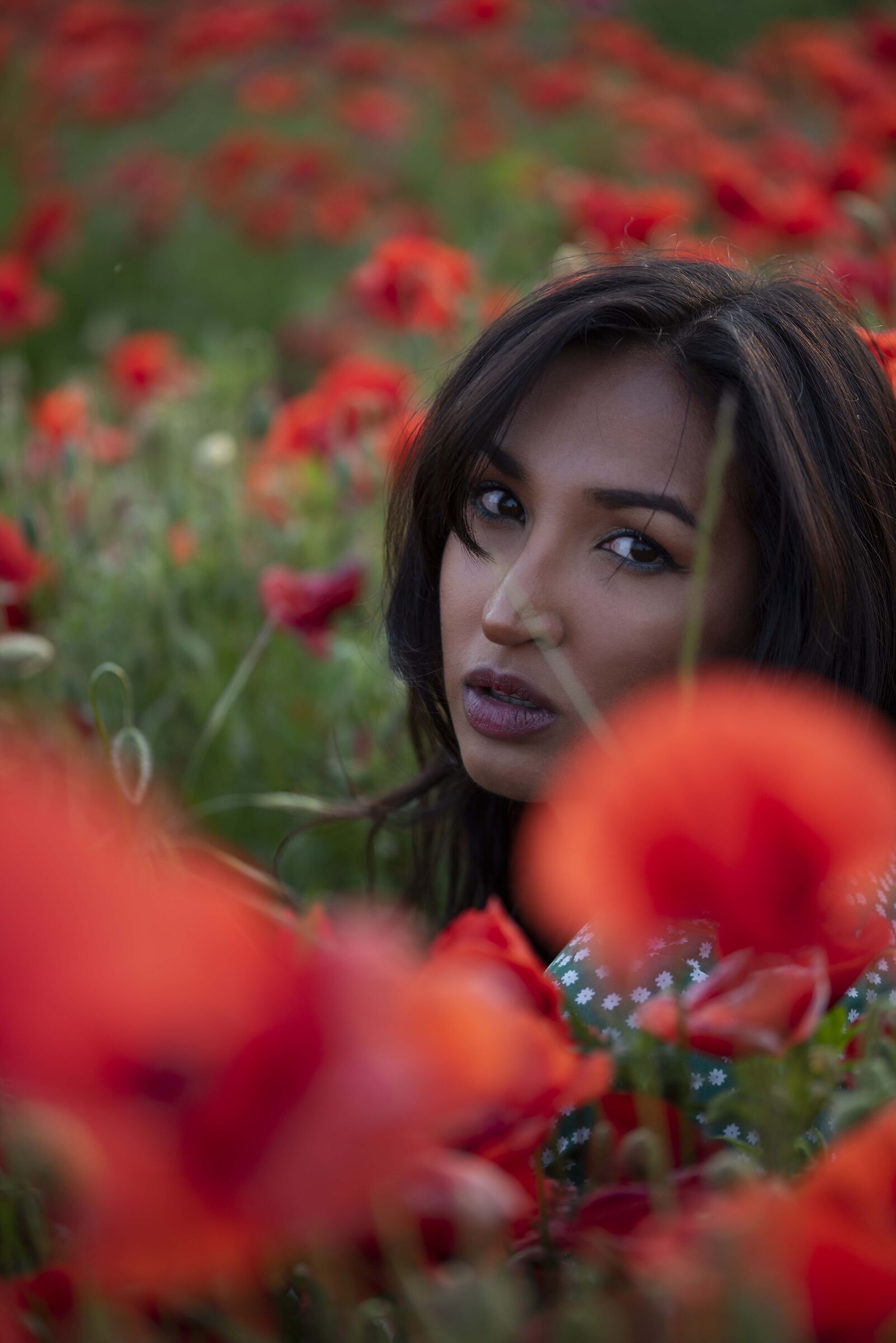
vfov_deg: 19.4
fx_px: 3916
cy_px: 672
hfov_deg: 13.1
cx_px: 448
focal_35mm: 105
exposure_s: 1/200
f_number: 3
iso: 100
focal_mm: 105
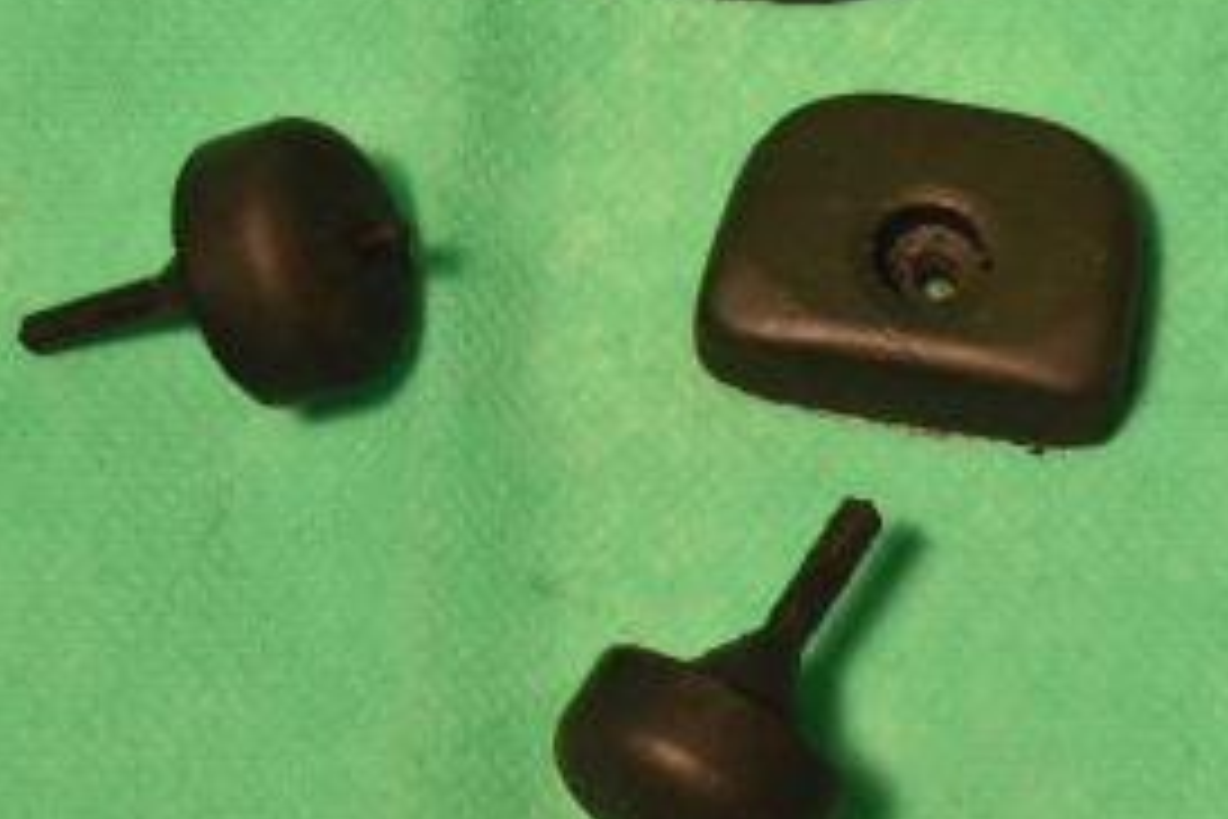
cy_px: 184
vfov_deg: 7.6
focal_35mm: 181
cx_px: 1017
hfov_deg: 11.3
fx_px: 6177
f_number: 20
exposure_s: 1/100
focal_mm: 55
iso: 2000
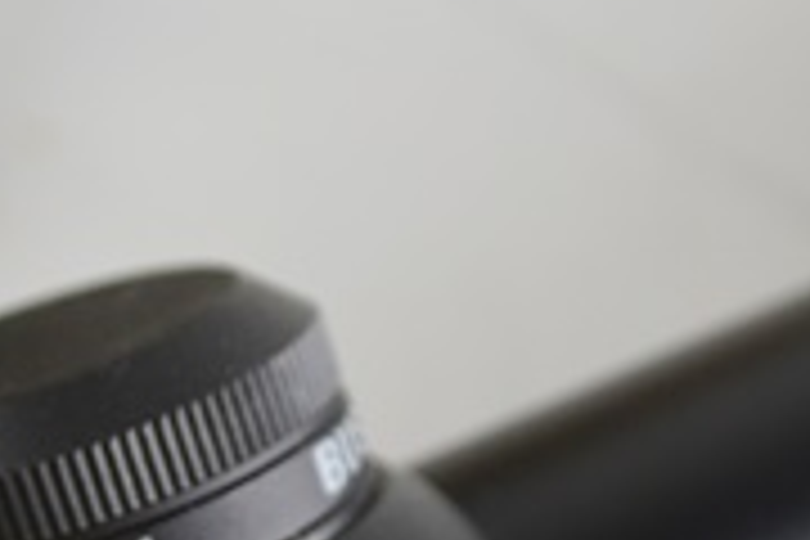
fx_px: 4275
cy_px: 828
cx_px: 189
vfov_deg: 7.1
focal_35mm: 190
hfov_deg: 10.8
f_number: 5.6
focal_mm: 38
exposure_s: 1/125
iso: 400
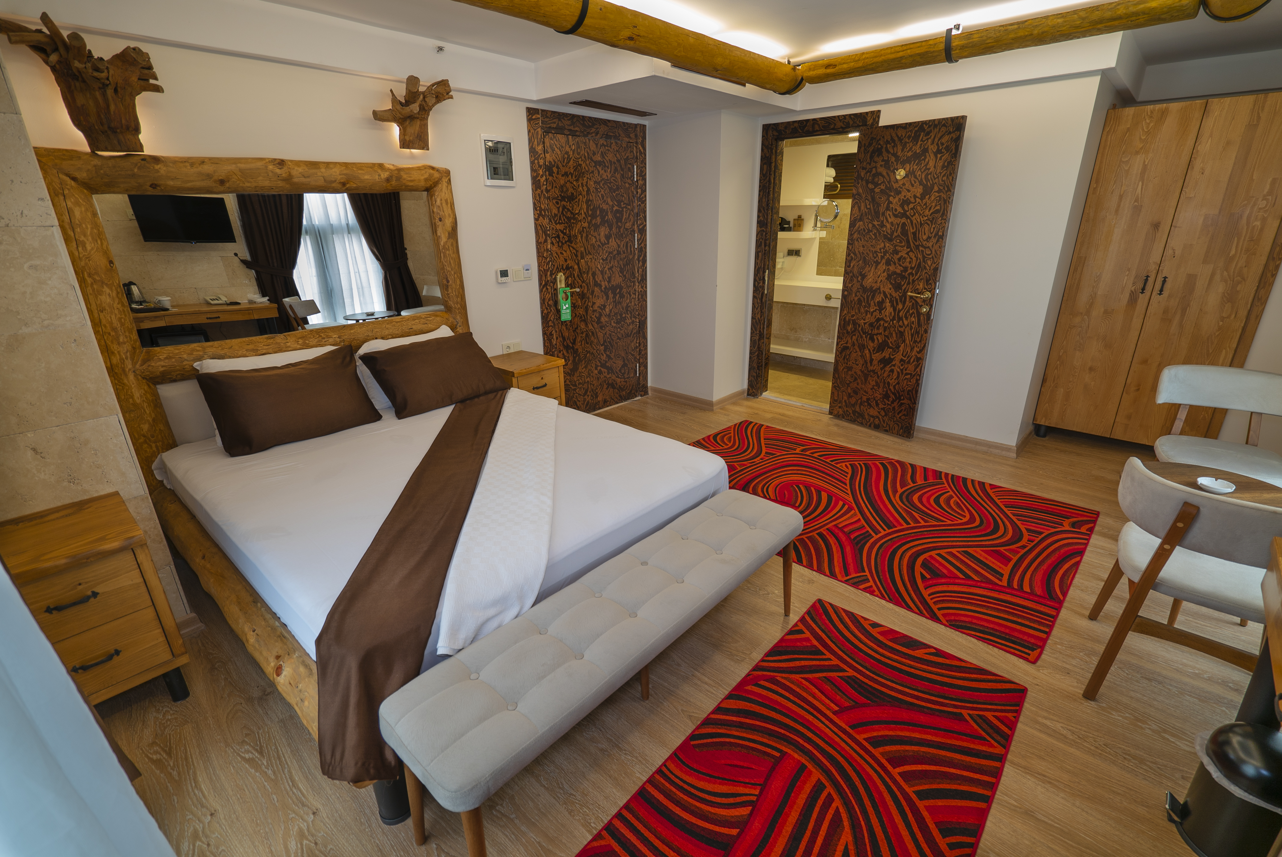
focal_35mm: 16
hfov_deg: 96.7
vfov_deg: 73.8
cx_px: 641
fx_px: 570
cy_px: 428
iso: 80
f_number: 4
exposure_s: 1/20
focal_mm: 16
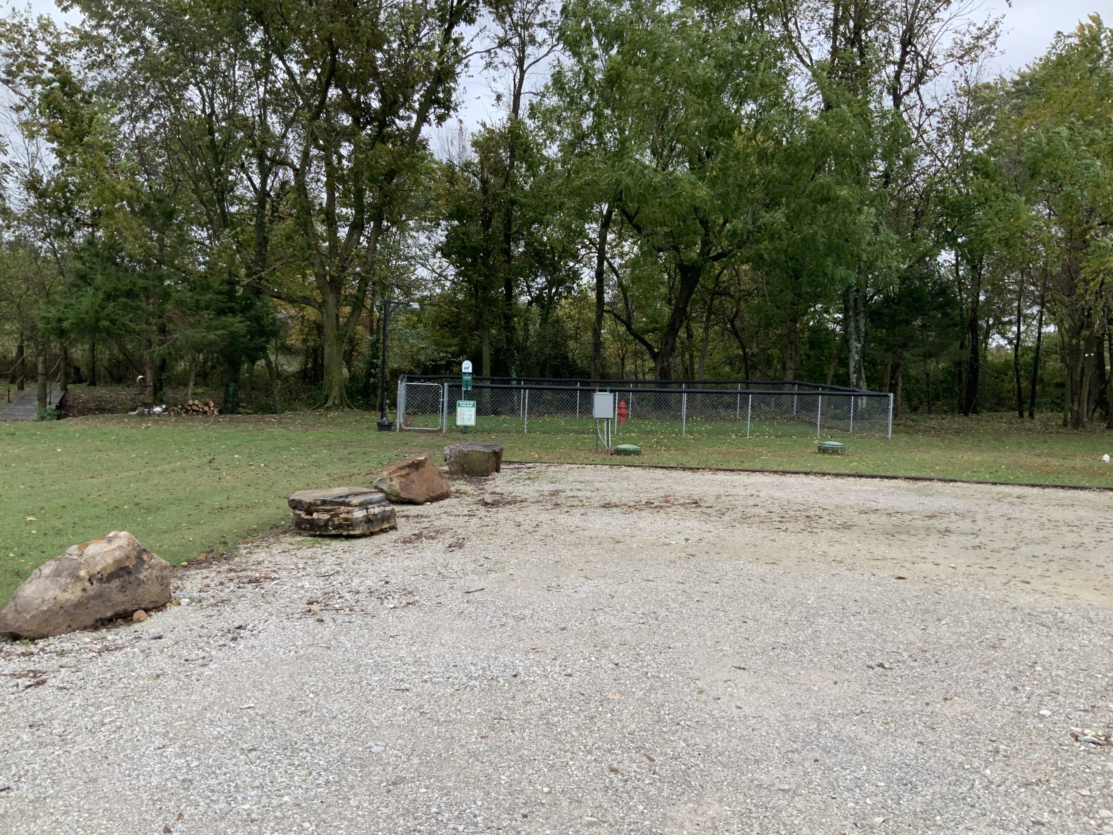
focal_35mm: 29
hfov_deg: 61.7
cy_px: 418
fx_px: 932
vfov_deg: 48.2
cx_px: 556
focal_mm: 3
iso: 16
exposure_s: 1/120
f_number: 1.8
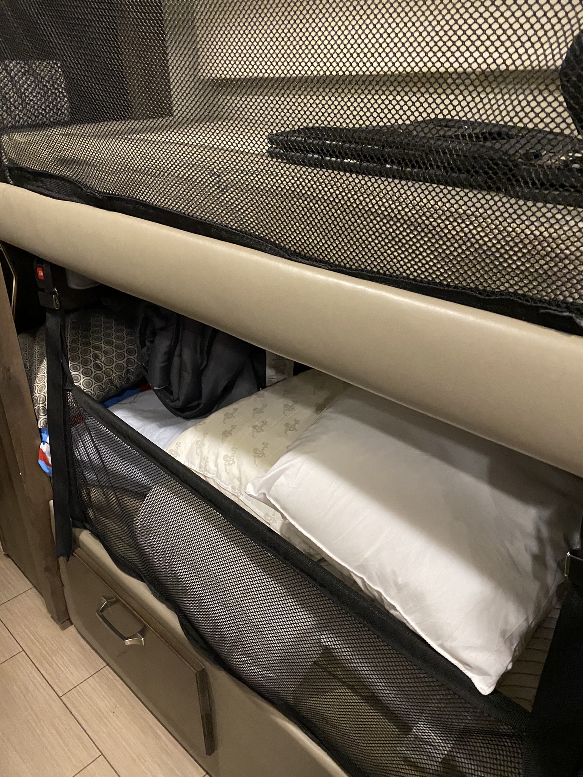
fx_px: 584
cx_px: 292
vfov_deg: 67.3
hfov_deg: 53.1
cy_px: 388
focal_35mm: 26
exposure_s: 1/30
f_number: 1.8
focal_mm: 4.25
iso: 640
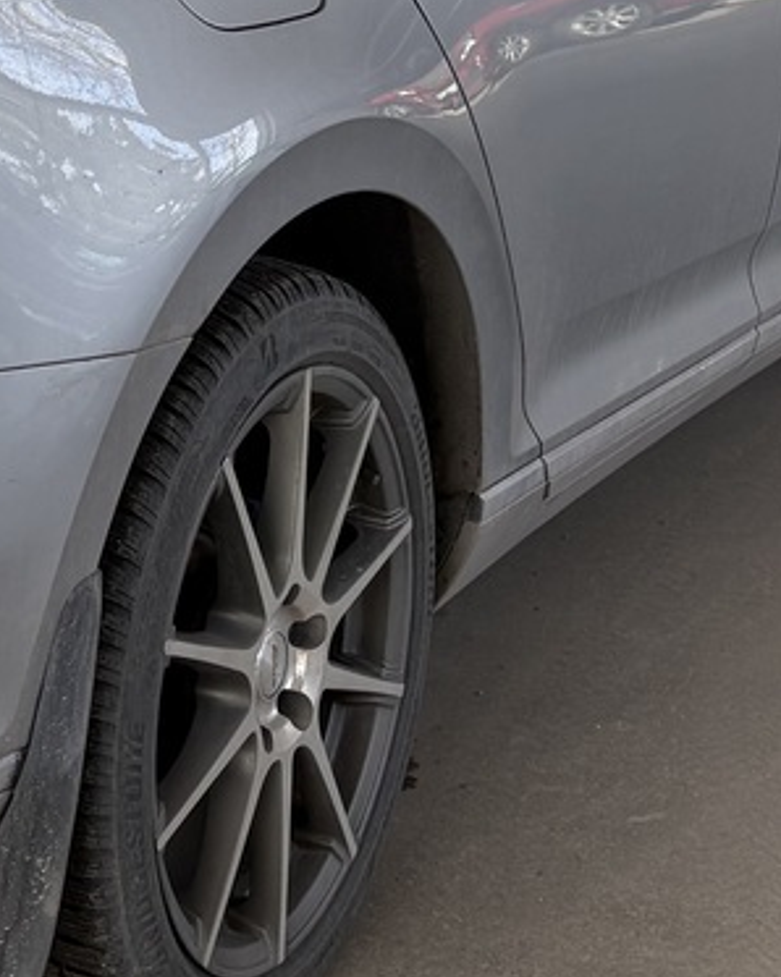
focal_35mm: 98
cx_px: -317
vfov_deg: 19.2
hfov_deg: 14.8
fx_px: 2834
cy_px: 97
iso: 40
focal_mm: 5.96
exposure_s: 1/256
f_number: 1.6
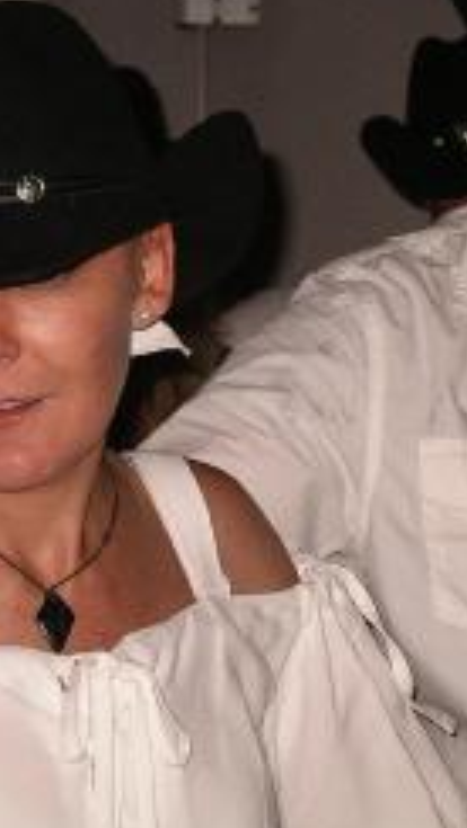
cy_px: 262
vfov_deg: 13.4
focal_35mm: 160
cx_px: 244
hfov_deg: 7.6
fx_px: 3519
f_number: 3.5
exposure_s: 1/54
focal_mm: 14.9
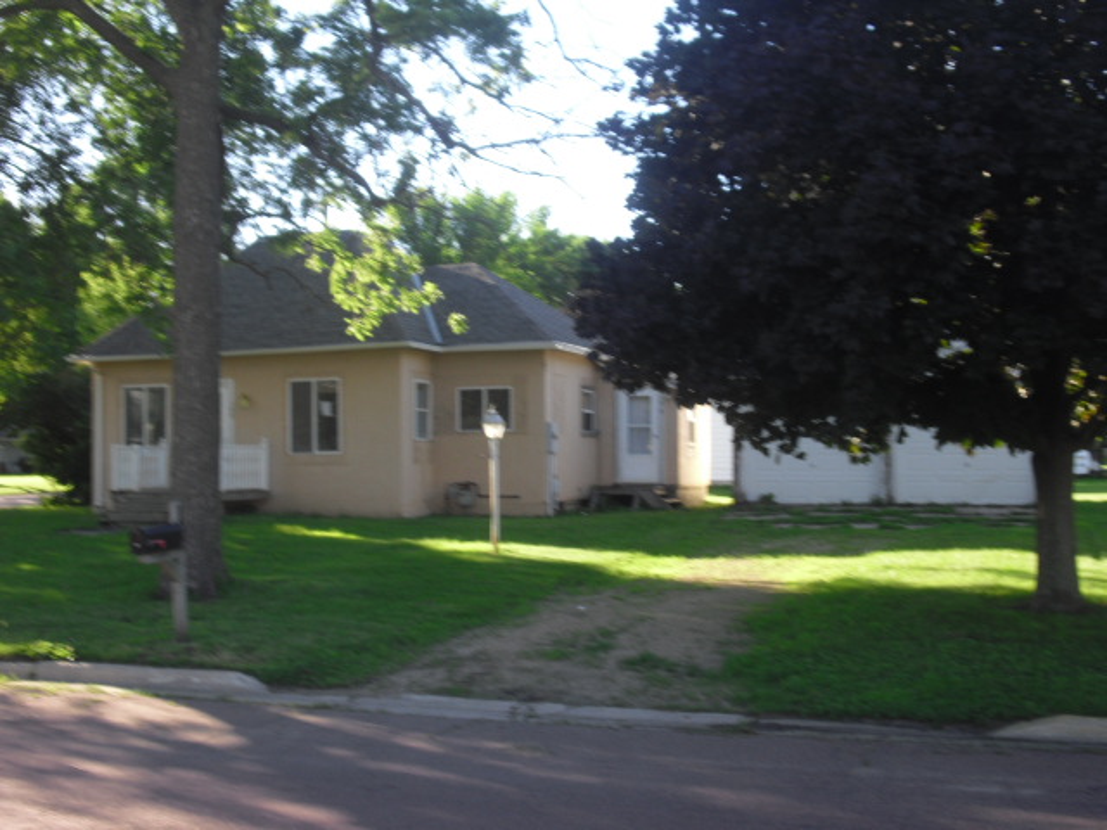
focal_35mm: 44
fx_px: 1407
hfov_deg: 42.9
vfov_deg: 32.9
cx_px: 554
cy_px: 415
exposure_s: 1/160
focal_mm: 7.7
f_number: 3.4
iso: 100
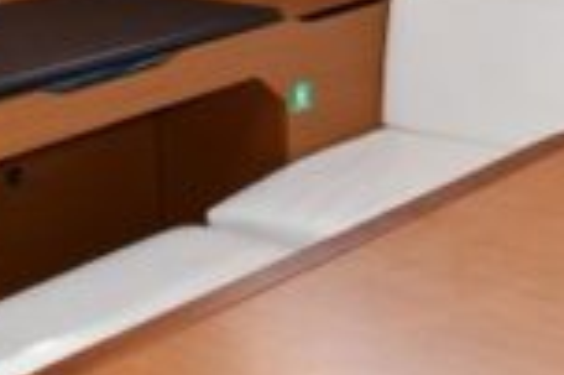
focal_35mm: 89
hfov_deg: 22.0
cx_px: 575
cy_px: -91
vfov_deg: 14.8
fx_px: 1393
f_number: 5.6
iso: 400
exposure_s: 1/80
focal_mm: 18
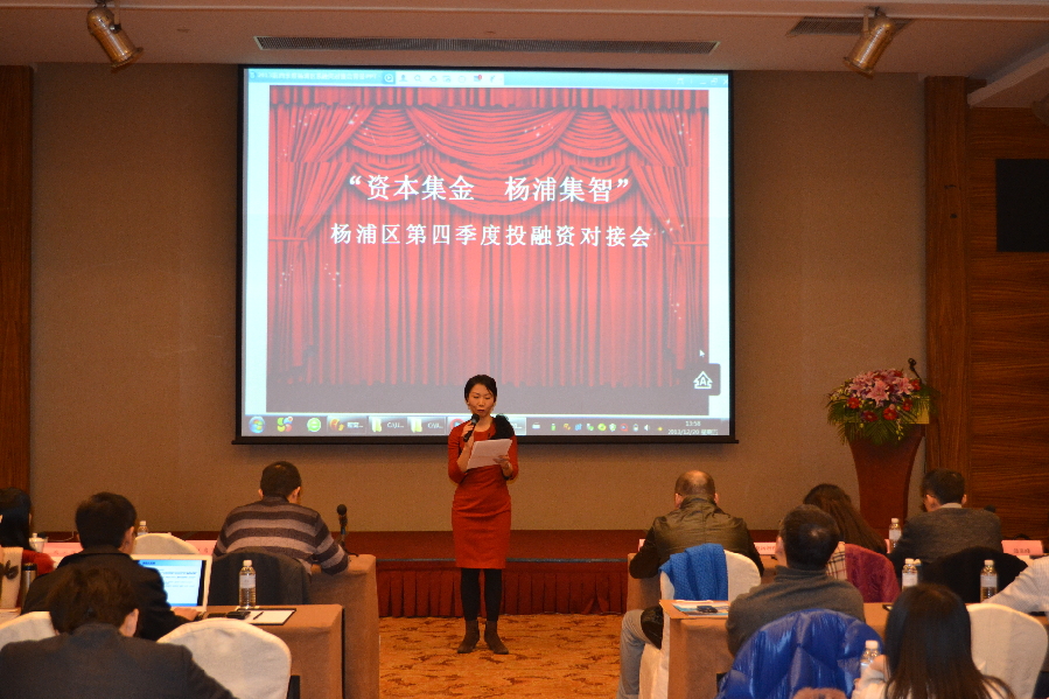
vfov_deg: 28.1
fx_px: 1398
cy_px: 350
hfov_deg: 41.1
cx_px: 524
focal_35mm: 48
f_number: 4.8
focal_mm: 32
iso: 1250
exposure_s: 1/60
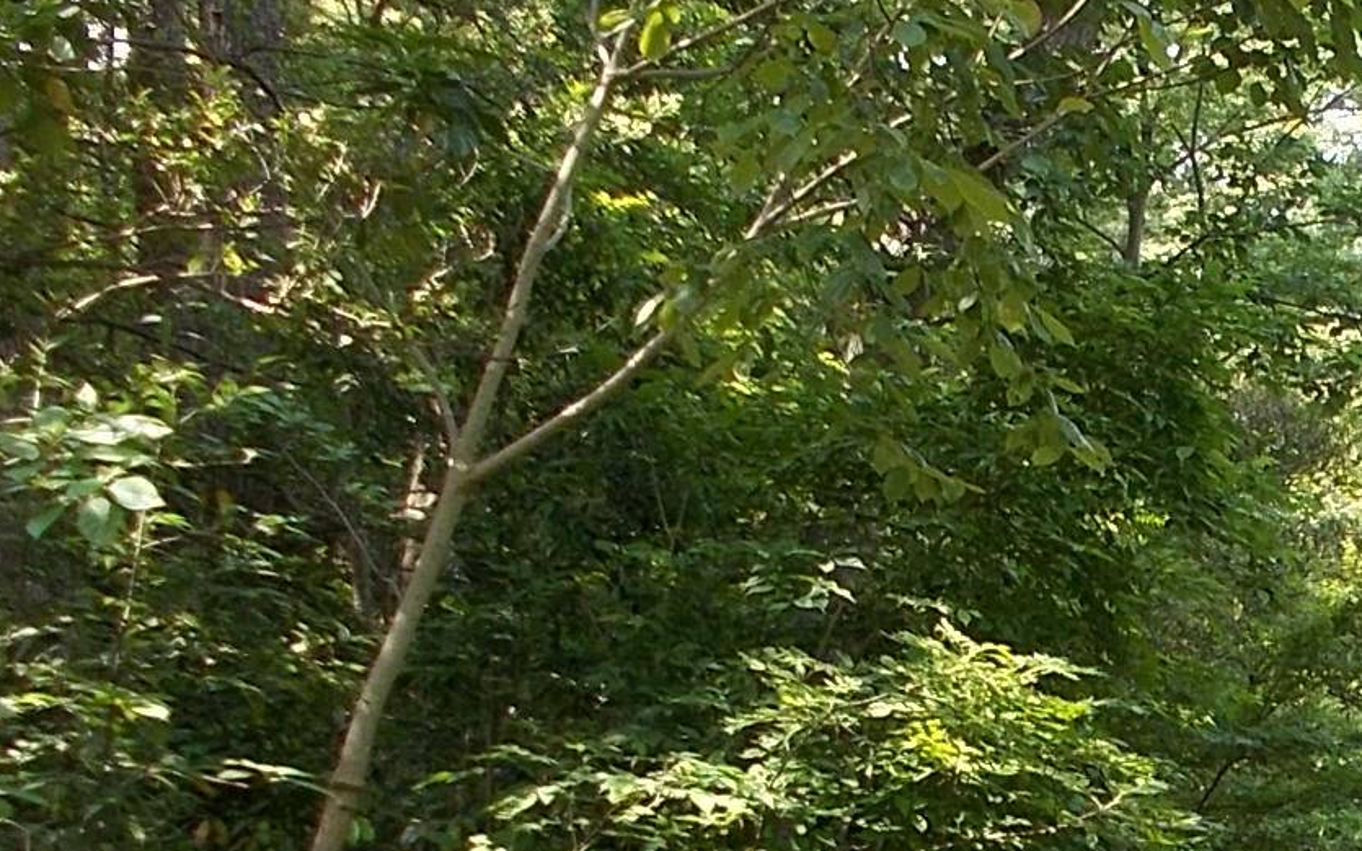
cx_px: 1502
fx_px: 2784
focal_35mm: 75
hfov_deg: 25.5
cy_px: 647
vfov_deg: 17.3
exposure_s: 1/60
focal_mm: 4.6
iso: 80
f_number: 3.2
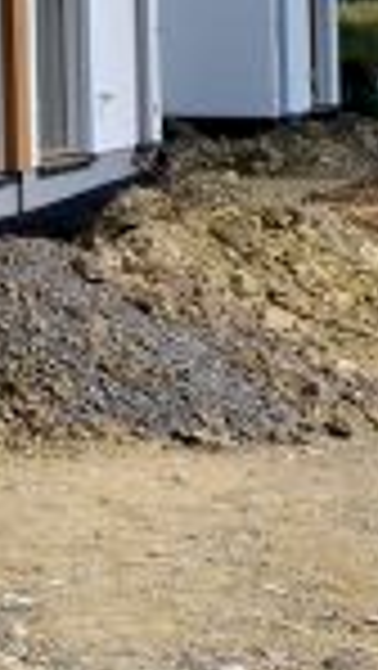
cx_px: -1264
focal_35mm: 178
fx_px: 3163
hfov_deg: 5.7
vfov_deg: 11.8
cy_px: -175
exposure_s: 1/800
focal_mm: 21
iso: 320
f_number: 10
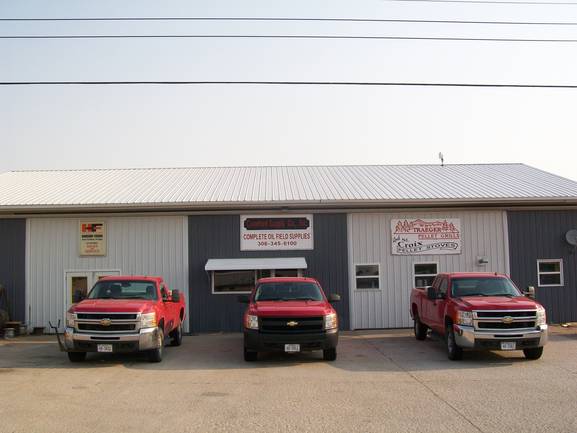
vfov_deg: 39.7
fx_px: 600
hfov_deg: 51.4
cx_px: 288
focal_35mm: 36
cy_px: 216
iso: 64
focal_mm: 6
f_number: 4.8
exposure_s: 1/320
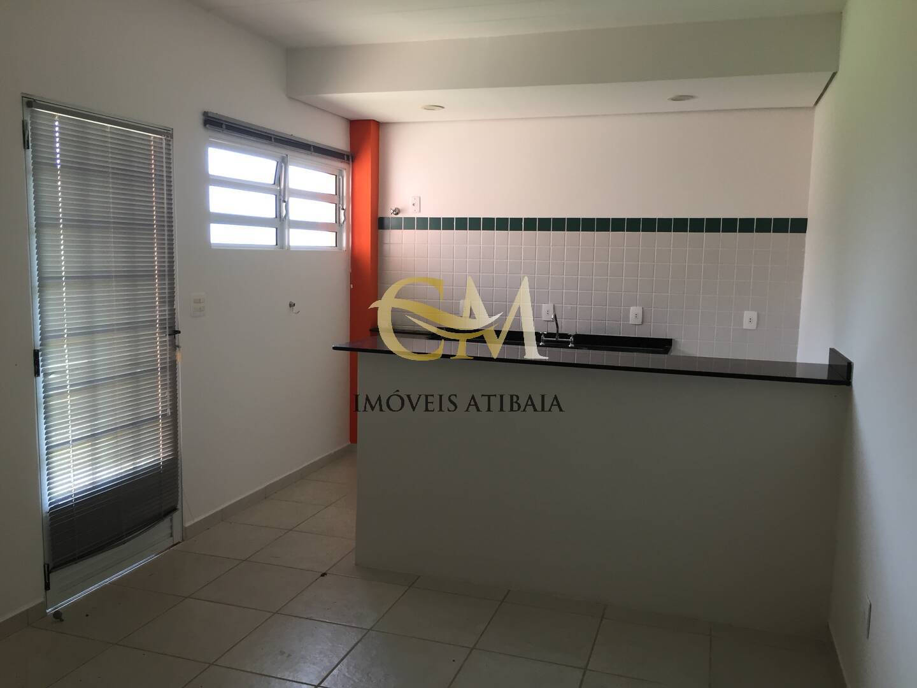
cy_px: 344
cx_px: 458
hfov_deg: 61.7
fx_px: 768
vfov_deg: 48.2
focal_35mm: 29
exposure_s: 1/30
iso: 32
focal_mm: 4.15
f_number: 2.2
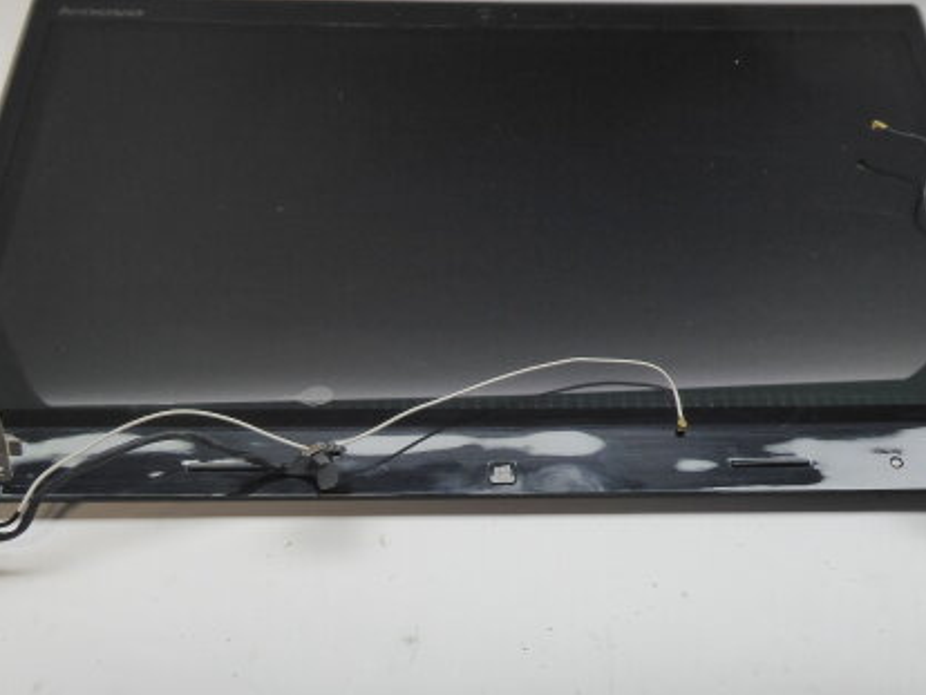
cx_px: 490
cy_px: 429
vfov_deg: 34.2
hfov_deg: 44.7
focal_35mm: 42
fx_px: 1124
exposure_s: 1/100
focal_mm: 5
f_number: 3.5
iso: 250
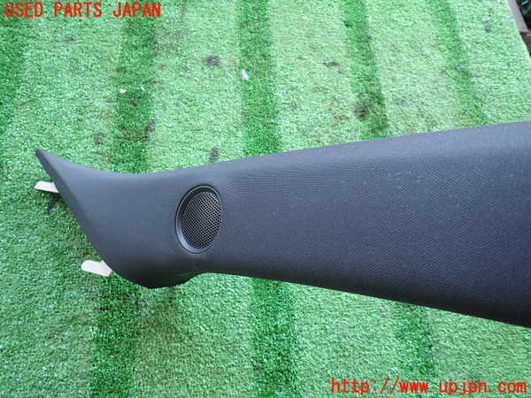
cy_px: 199
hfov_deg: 69.4
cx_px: 266
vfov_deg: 54.9
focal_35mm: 25
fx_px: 383
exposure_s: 1/50
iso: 200
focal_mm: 4.5
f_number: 2
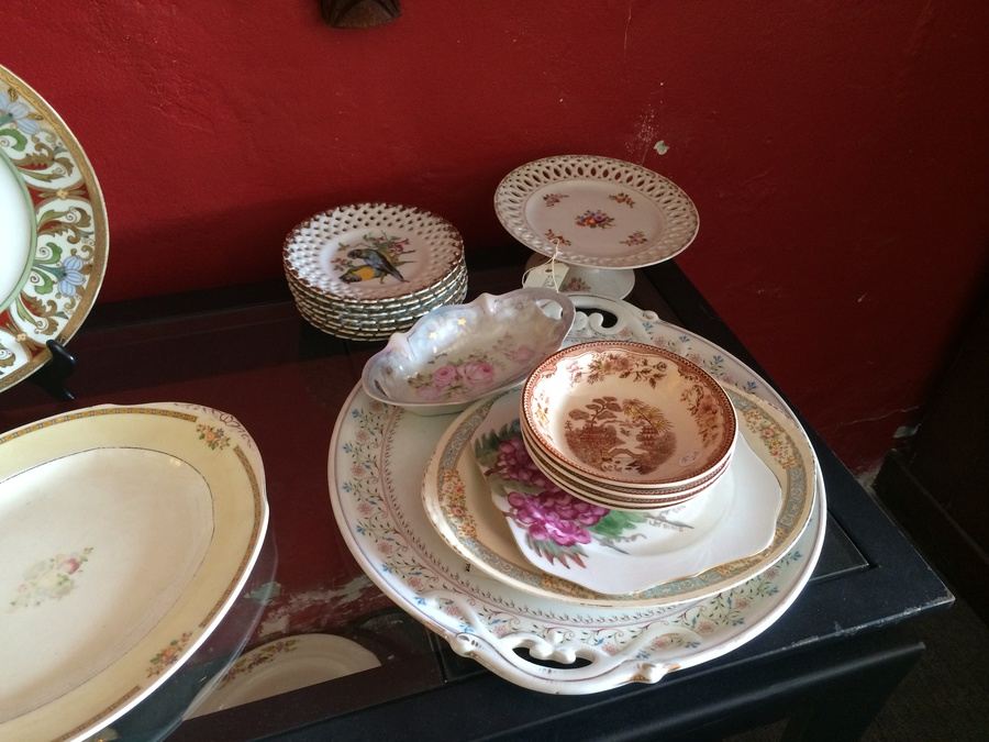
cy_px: 371
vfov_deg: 46.8
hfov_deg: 60.0
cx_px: 494
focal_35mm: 30
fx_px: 857
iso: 160
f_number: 2.2
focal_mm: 4.12
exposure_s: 1/30
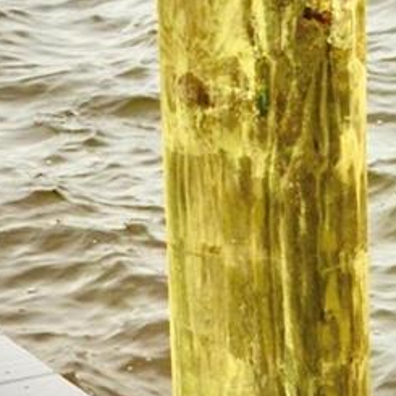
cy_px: -252
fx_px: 2796
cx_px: -320
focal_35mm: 216
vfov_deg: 7.9
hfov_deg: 7.8
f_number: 7.1
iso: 100
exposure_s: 1/200
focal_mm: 26
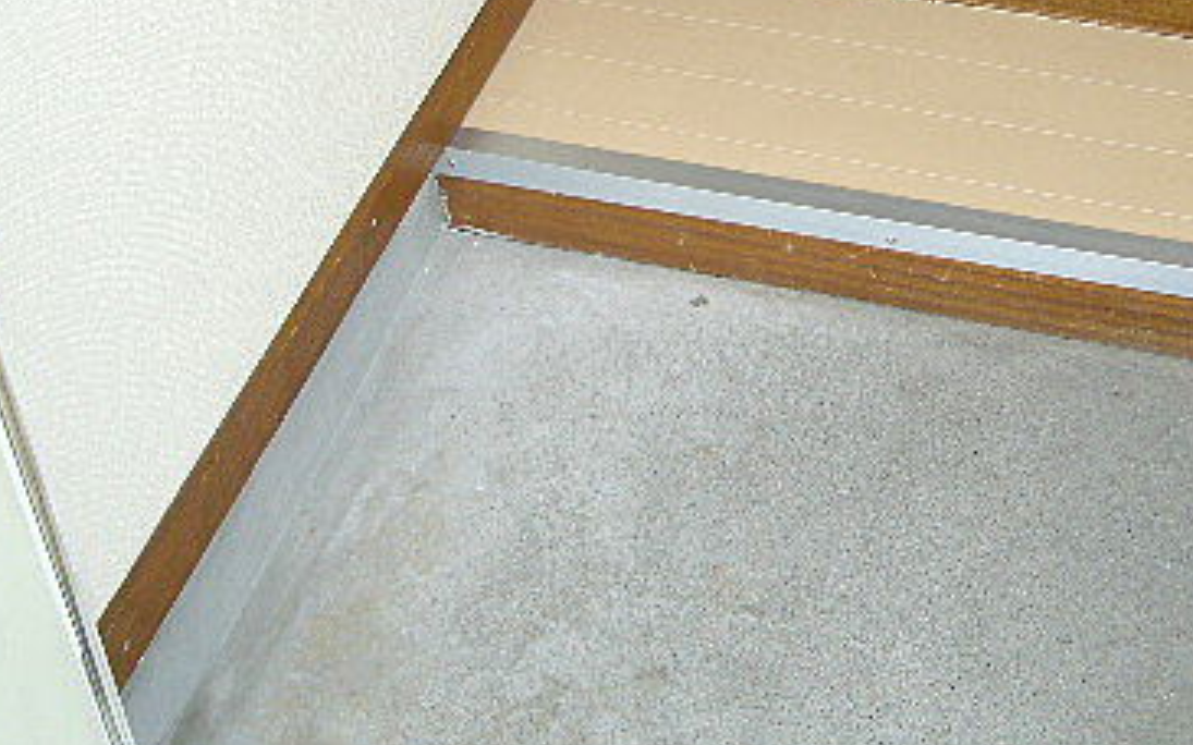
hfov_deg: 31.4
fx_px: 2113
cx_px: 735
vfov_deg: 19.4
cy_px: 7
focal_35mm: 65
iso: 80
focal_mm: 5.8
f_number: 2.8
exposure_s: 1/30
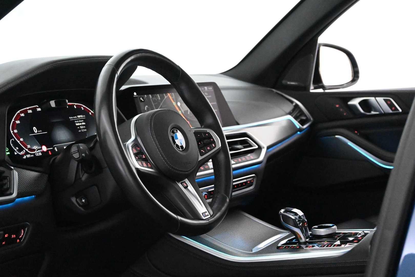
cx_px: 208
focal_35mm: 60
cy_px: 138
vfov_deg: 22.6
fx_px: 692
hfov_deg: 33.4
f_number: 5.6
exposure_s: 1/60
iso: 14400
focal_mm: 40
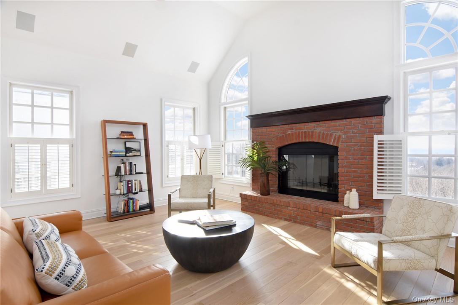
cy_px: 152
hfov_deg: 90.0
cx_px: 229
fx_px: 229
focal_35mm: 18
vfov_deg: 67.4
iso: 500
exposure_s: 1/125
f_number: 11
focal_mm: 12
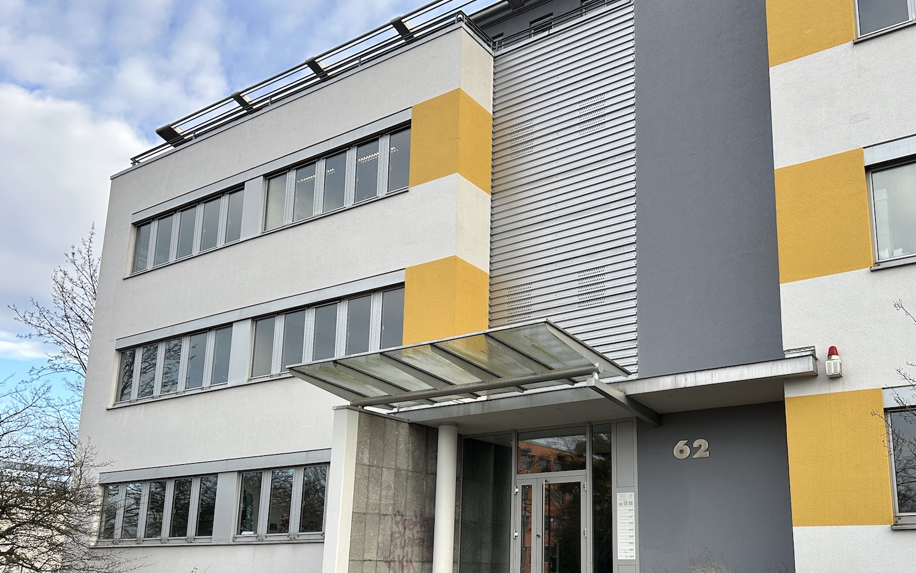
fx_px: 799
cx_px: 553
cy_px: 405
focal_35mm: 32
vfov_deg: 38.7
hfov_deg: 59.1
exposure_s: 1/623
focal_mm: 6.86
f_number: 1.78
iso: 80
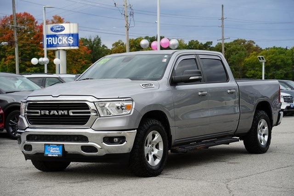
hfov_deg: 26.3
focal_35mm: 77
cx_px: 147
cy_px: 98
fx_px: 629
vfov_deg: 17.7
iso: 100
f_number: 6.3
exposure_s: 1/80
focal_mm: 77
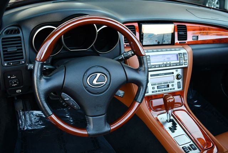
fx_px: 228
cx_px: 114
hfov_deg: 53.1
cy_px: 76
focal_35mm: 36
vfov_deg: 36.9
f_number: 3.5
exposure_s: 1/250
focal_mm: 18
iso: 560
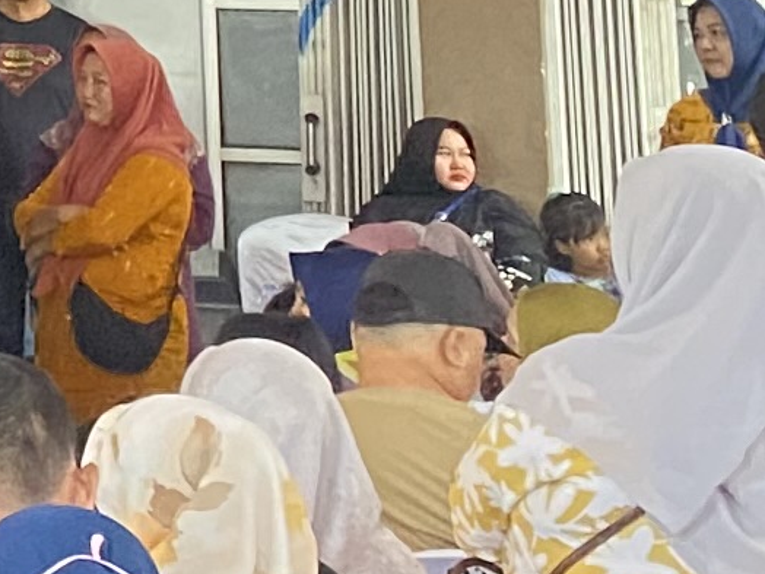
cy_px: -662
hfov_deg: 8.0
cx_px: -1803
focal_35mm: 200
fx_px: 4420
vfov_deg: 7.1
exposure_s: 1/50
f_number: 1.8
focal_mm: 4.25
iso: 200
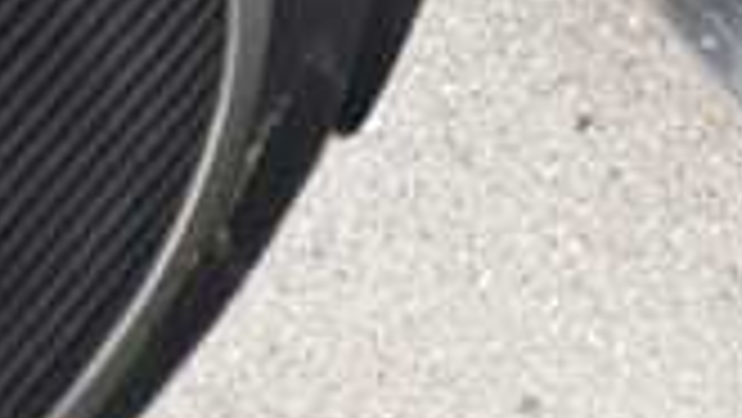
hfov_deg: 11.1
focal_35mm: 167
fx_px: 3287
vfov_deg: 6.9
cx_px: 1709
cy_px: -555
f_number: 3.8
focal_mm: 22
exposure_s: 1/30
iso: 3200
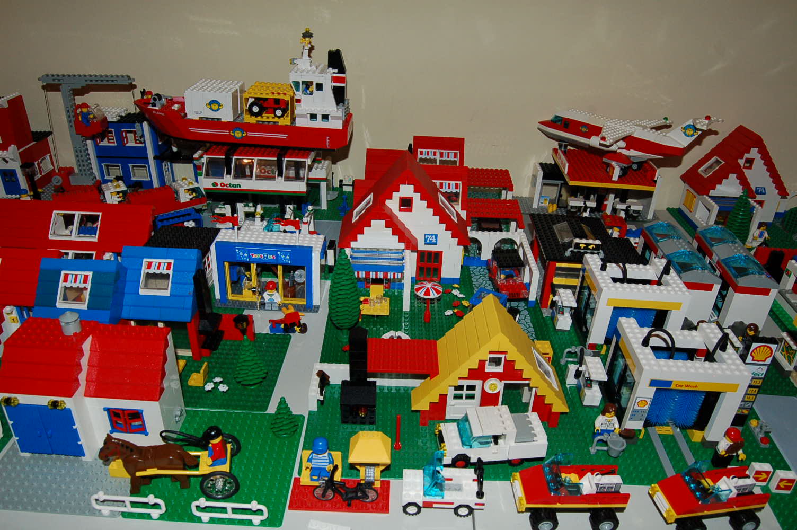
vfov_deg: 47.8
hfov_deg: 67.4
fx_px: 597
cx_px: 398
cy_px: 265
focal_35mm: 27
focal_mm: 18
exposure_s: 1/125
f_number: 8
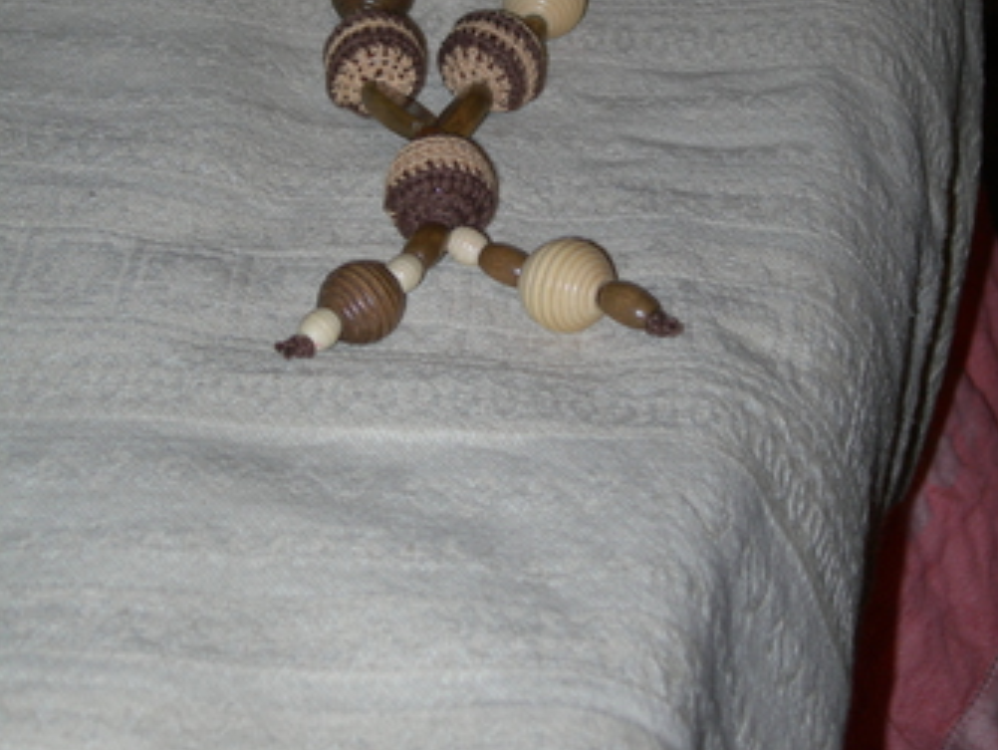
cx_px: 496
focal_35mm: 97
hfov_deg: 20.2
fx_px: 2799
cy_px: 149
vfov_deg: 15.2
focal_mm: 14.9
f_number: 3.7
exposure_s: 1/60.1
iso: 50
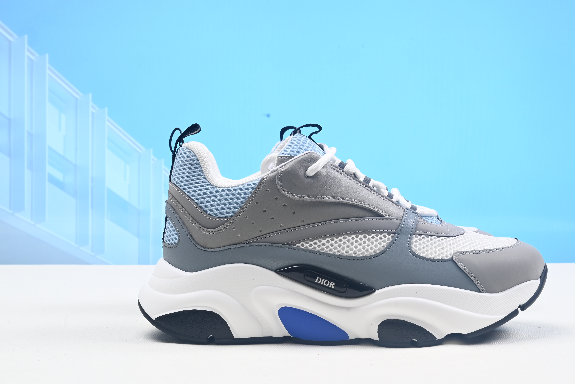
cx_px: 312
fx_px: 815
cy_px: 161
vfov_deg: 26.5
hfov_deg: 38.8
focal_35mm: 51
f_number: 16
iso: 100
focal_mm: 40
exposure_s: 1/2
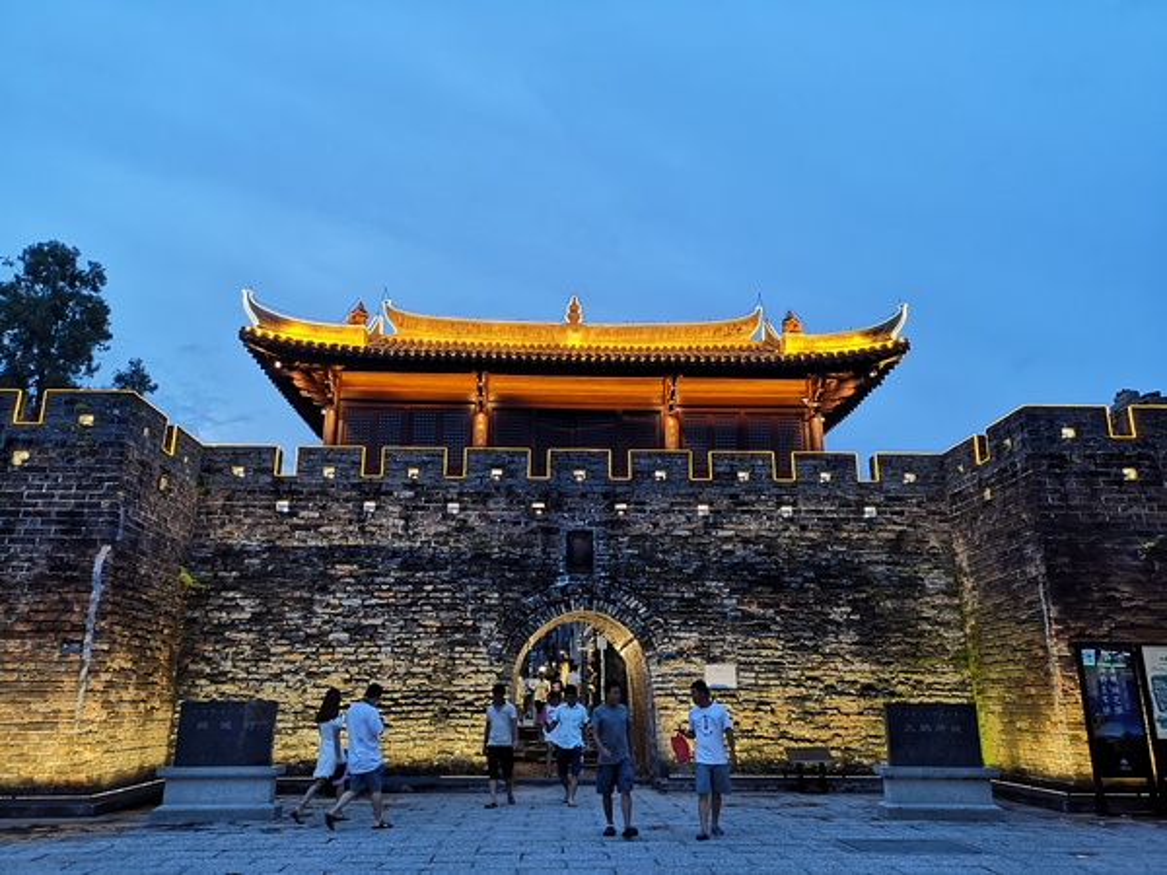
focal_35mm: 27
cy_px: 438
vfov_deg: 51.4
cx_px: 584
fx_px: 910
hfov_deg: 65.3
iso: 80
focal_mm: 3.95
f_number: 1.8
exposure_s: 1/50
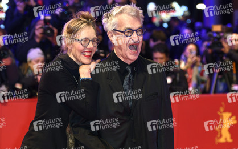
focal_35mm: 99
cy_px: 82
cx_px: 112
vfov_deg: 13.2
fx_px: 642
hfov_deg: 21.0
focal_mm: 90
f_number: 3.5
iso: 800
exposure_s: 1/200
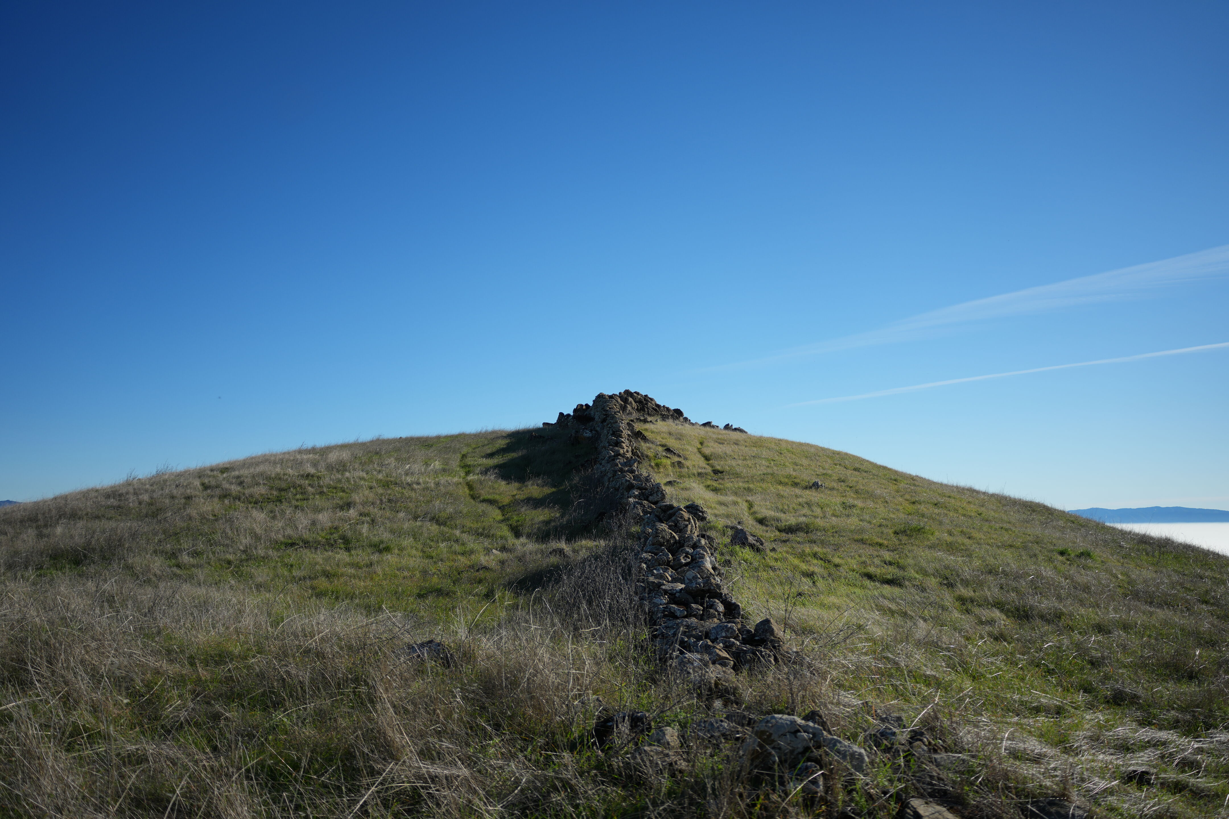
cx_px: 614
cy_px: 410
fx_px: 956
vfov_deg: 46.4
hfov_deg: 65.5
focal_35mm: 28
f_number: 4
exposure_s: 1/1250
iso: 100
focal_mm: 28
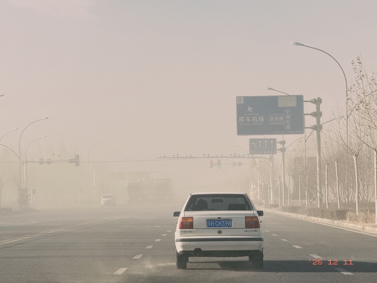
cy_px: 142
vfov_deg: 12.3
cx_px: 188
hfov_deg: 16.4
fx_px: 1307
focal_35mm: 120
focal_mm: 15.66
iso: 50
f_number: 2.8
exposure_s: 1/951
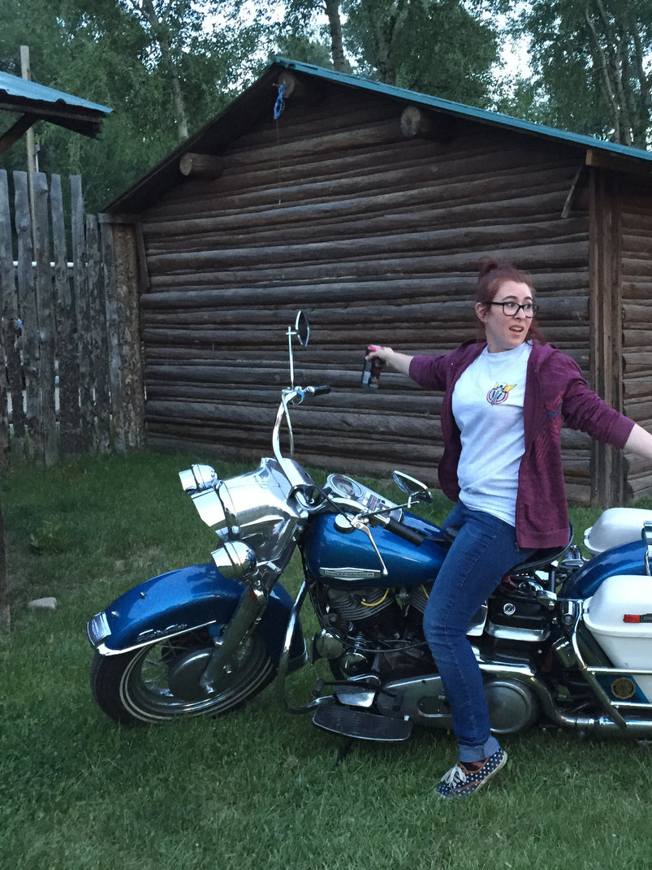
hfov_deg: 35.9
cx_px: 500
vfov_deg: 47.9
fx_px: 980
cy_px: 435
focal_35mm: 39
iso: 250
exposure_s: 1/24
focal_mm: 4.15
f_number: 2.2
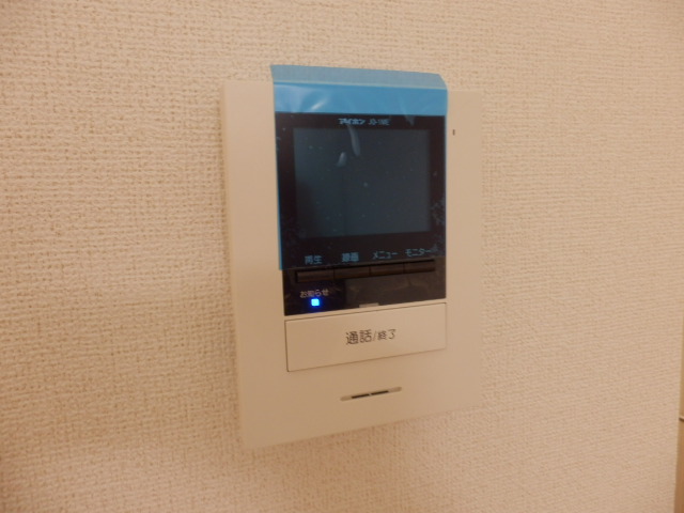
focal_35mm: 24
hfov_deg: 71.6
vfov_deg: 56.8
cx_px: 342
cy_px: 256
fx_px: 474
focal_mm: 4.2
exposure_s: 1/30
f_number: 3
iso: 200
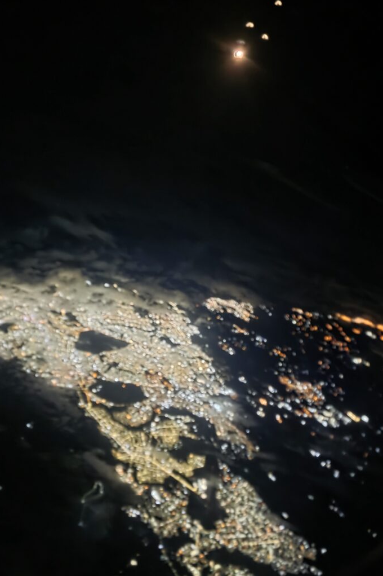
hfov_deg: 53.1
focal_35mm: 24
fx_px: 383
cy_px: 288
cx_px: 186
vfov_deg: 73.8
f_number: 1.7
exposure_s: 1/5.77
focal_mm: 6.3
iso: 3200
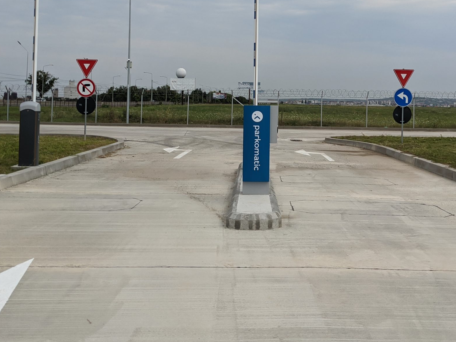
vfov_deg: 32.3
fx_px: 580
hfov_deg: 42.9
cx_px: 247
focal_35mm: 44
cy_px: 89
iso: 73
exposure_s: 1/4695
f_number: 1.73
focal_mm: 4.38
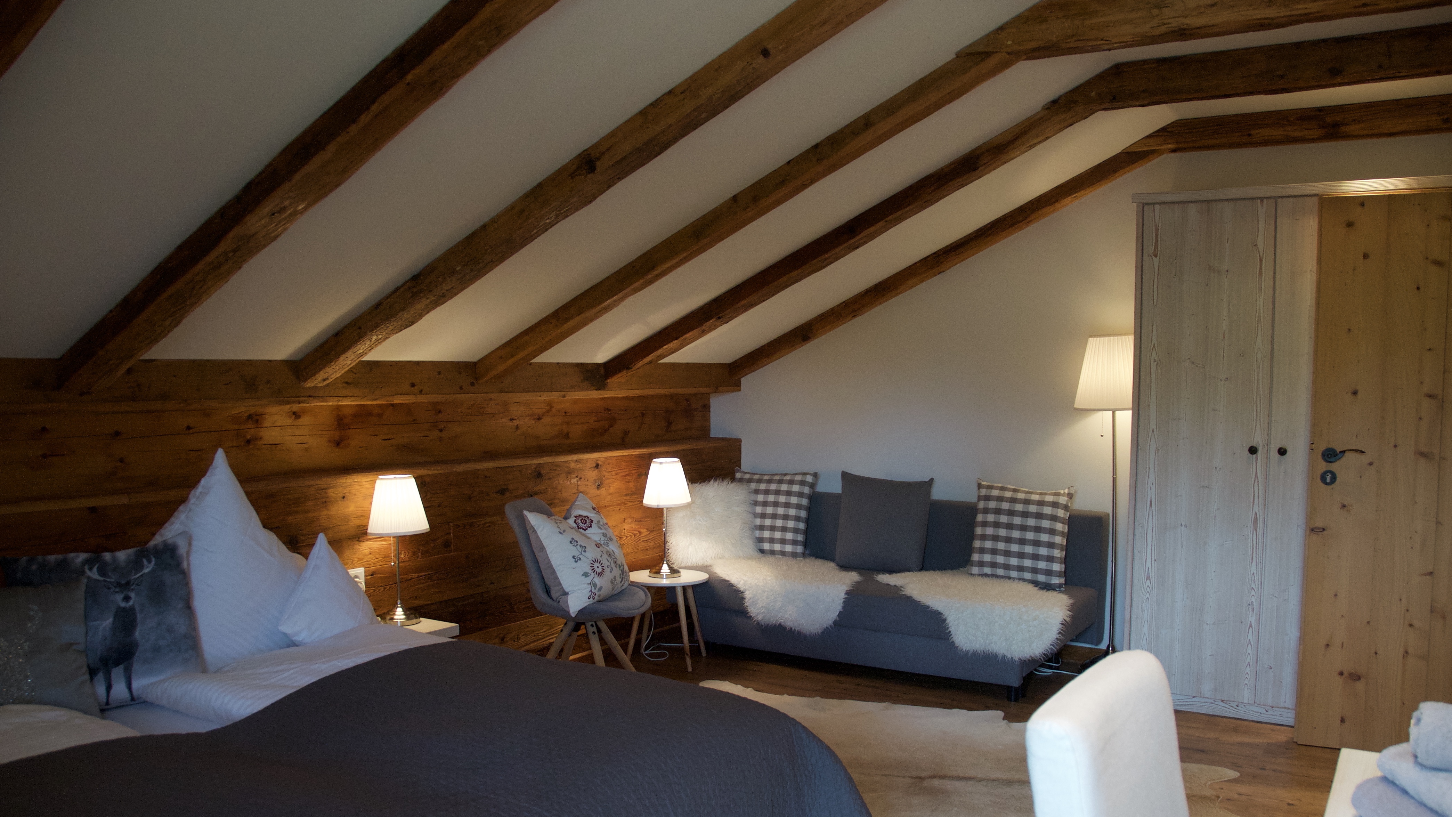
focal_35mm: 29
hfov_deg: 66.1
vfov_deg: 40.2
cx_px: 728
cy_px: 439
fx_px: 1117
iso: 1400
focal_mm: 18
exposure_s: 1/200
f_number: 3.5
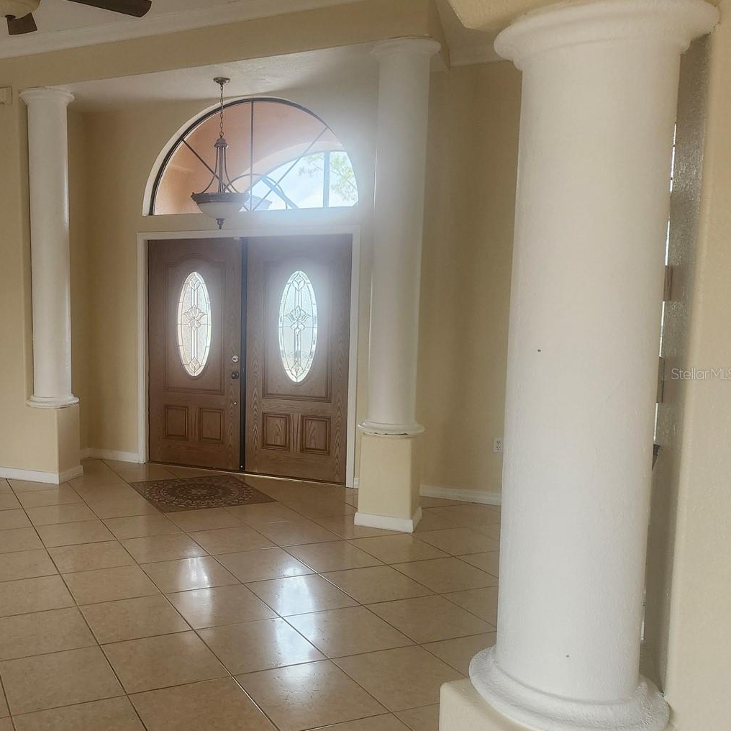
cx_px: 163
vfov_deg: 51.1
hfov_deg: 48.7
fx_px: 765
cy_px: 373
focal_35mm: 32
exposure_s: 1/120
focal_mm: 5.54
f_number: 1.8
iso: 500
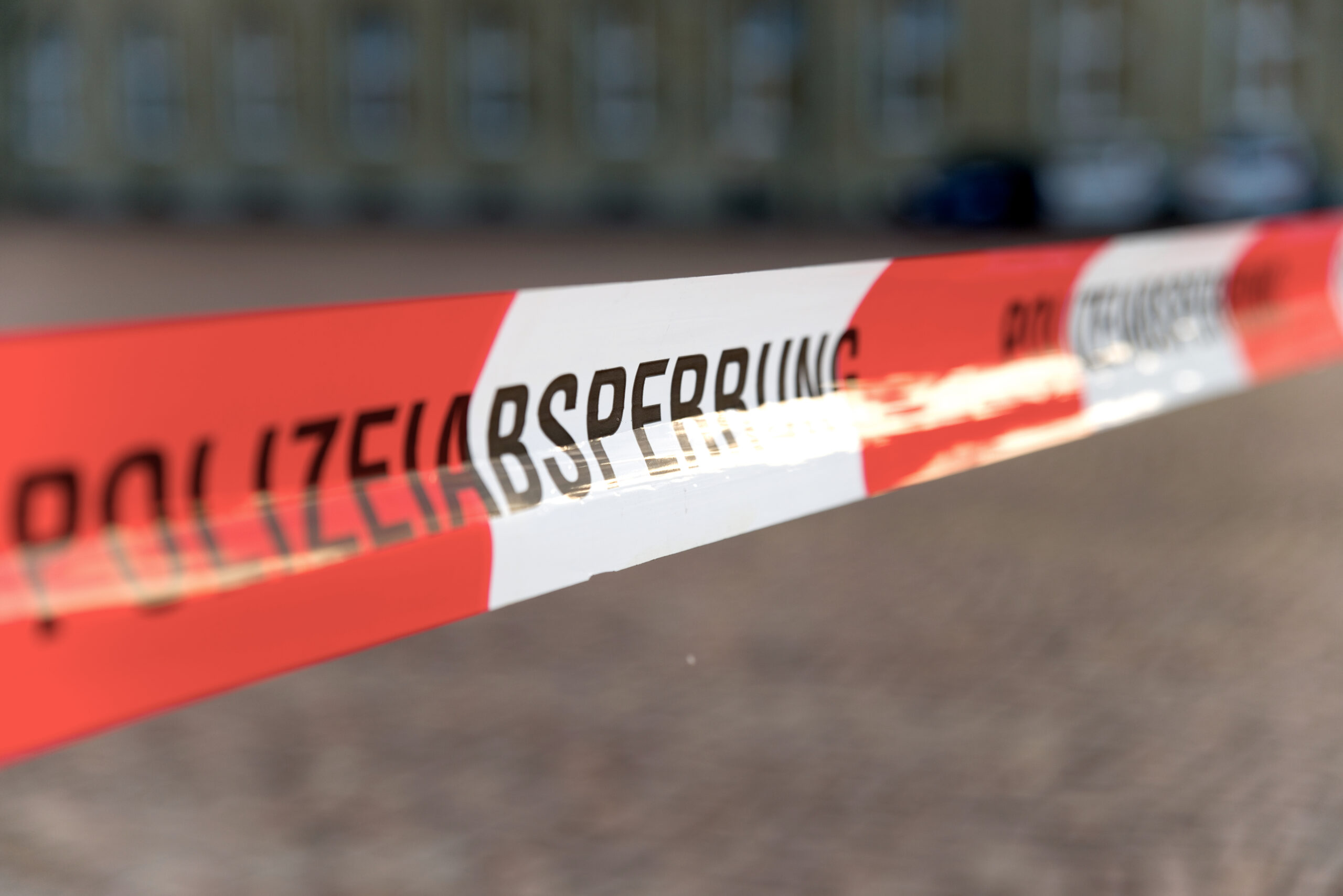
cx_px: 672
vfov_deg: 19.5
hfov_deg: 28.8
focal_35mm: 70
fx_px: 2612
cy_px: 448
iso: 100
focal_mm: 70
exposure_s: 1/320
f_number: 3.5
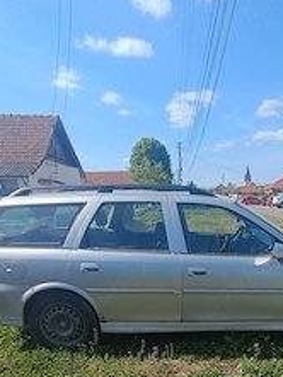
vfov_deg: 57.2
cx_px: 196
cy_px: 300
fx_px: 316
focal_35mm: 29
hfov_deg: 47.2
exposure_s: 1/883
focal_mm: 1.66
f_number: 2.2
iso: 53
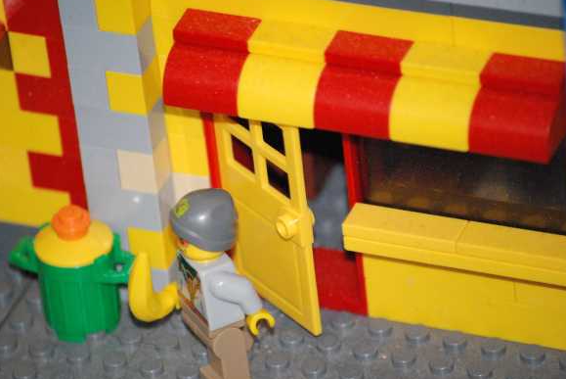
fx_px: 4304
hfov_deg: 7.5
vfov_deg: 5.0
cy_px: 178
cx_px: 262
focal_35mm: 274
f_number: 7.1
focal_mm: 165
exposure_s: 1/60
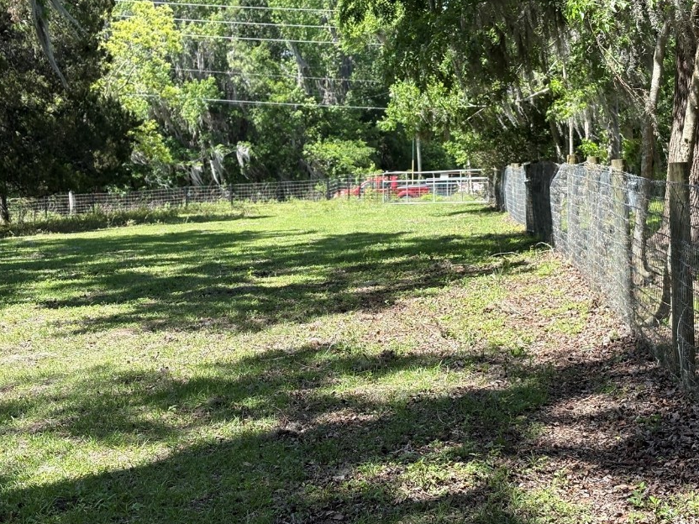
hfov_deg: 30.2
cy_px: 261
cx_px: 398
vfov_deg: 22.9
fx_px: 1292
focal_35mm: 64
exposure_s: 1/773
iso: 40
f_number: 1.6
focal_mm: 5.96
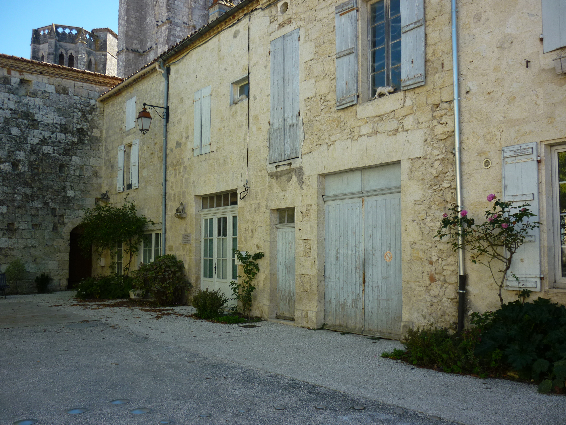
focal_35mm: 33
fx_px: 540
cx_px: 283
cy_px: 212
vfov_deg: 42.9
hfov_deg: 55.4
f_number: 2.8
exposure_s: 1/400
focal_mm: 5.5
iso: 80
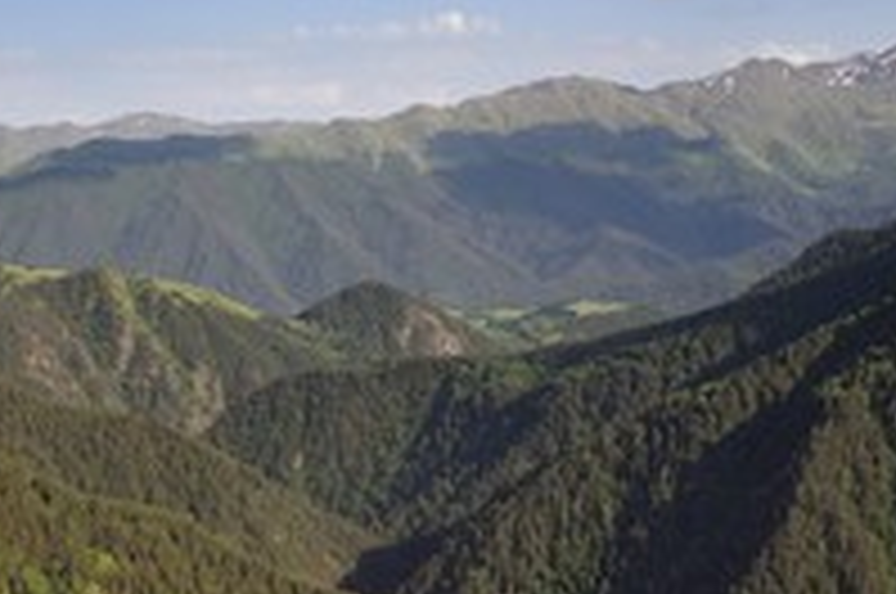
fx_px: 1839
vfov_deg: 18.4
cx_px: 441
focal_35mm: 74
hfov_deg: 27.4
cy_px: 302
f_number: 9
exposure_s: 1/1250
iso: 400
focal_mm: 35
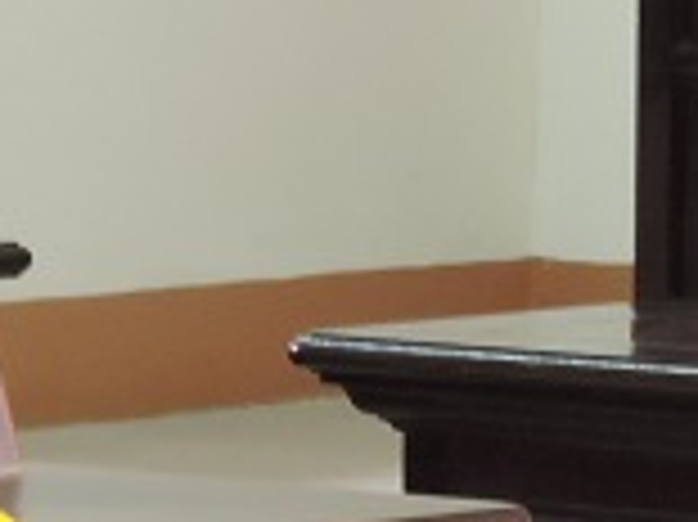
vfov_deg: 2.7
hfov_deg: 3.6
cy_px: 585
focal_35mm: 542
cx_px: -946
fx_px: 10920
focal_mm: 18.8
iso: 450
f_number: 4.8
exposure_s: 1/15
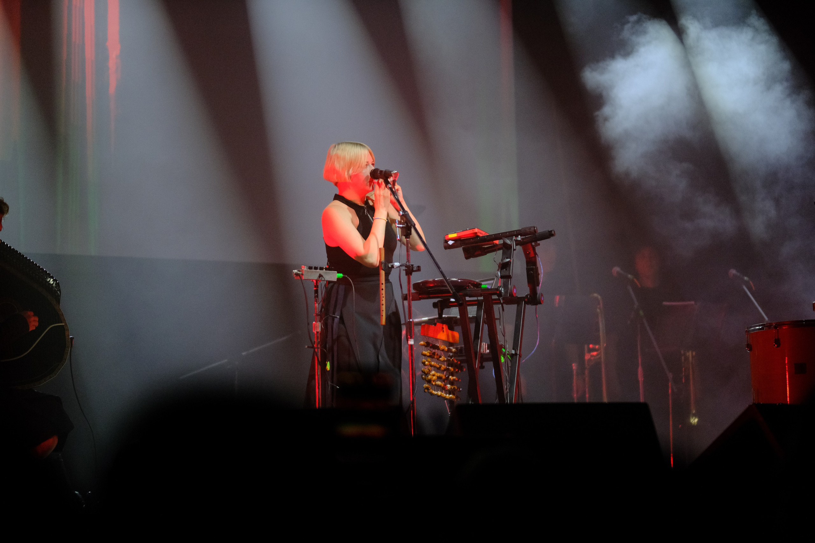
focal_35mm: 84
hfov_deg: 24.2
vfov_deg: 16.3
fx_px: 1902
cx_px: 408
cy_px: 272
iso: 1600
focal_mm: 56
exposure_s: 1/800
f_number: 1.2
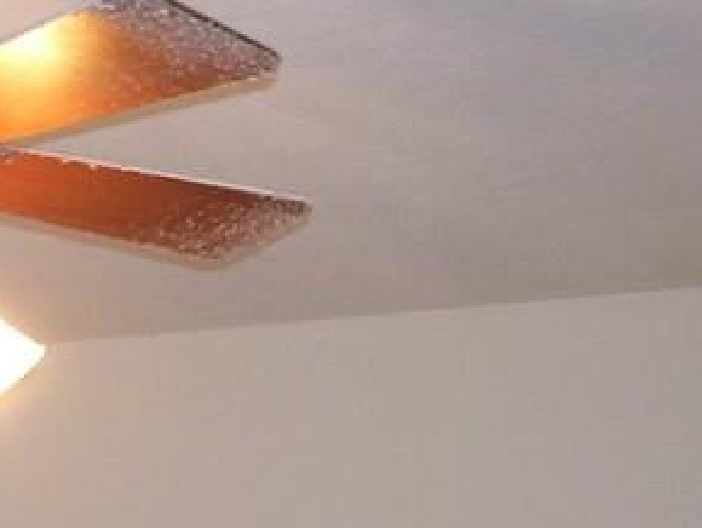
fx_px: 2436
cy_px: 378
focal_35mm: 120
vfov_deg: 12.3
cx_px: -247
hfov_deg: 15.5
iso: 125
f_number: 2.7
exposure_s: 1/60
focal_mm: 5.6
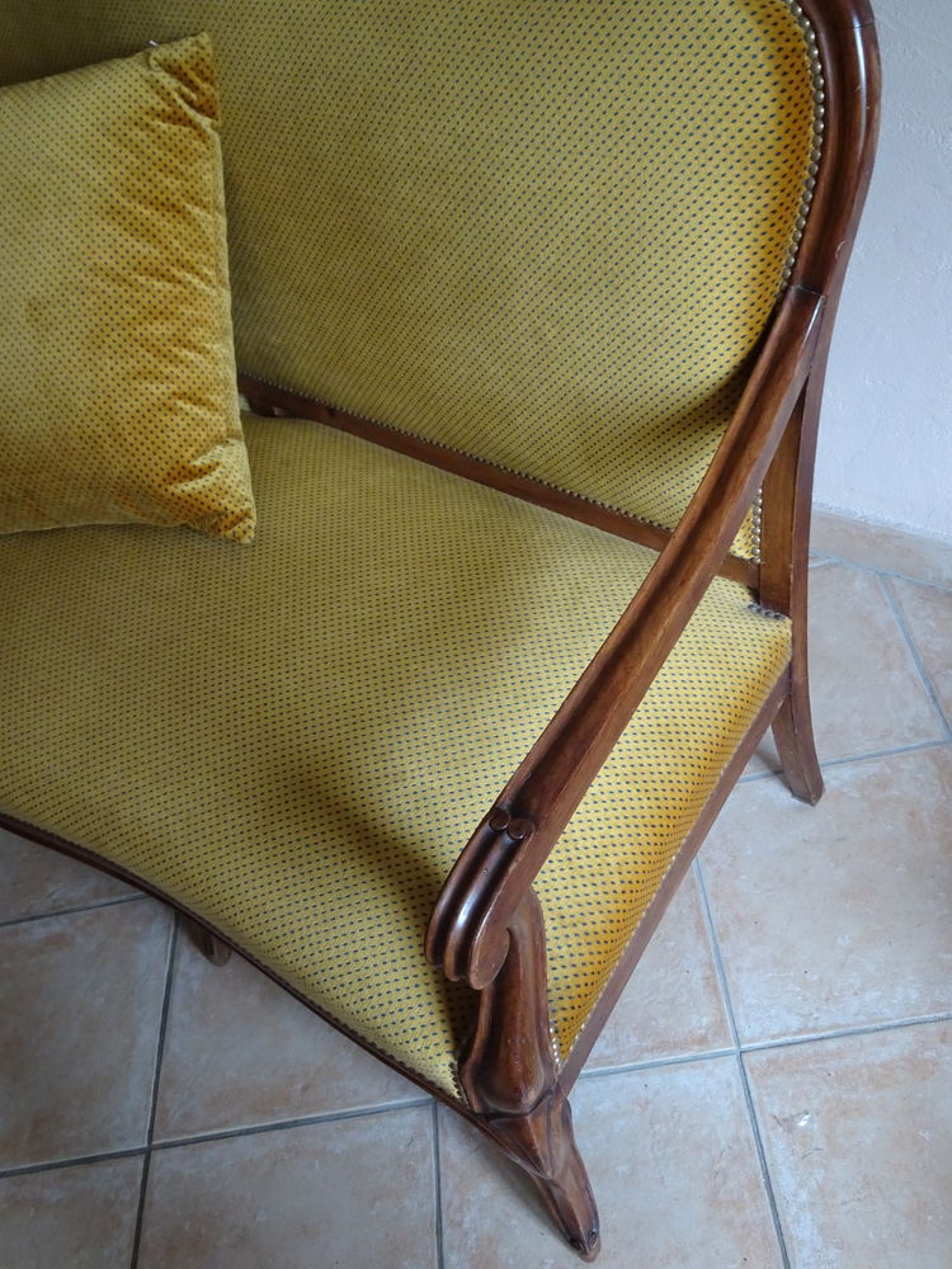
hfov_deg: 45.4
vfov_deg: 58.4
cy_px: 634
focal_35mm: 31
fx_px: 1137
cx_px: 476
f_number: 4
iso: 400
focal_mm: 5.26
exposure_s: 1/40
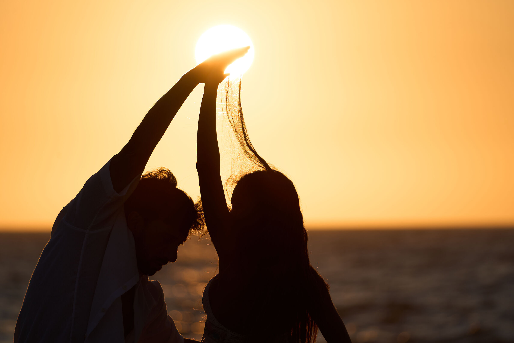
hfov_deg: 6.6
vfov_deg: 4.4
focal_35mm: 312
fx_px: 4454
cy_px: 172
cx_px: 257
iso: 100
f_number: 6.3
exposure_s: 1/800
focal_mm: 312
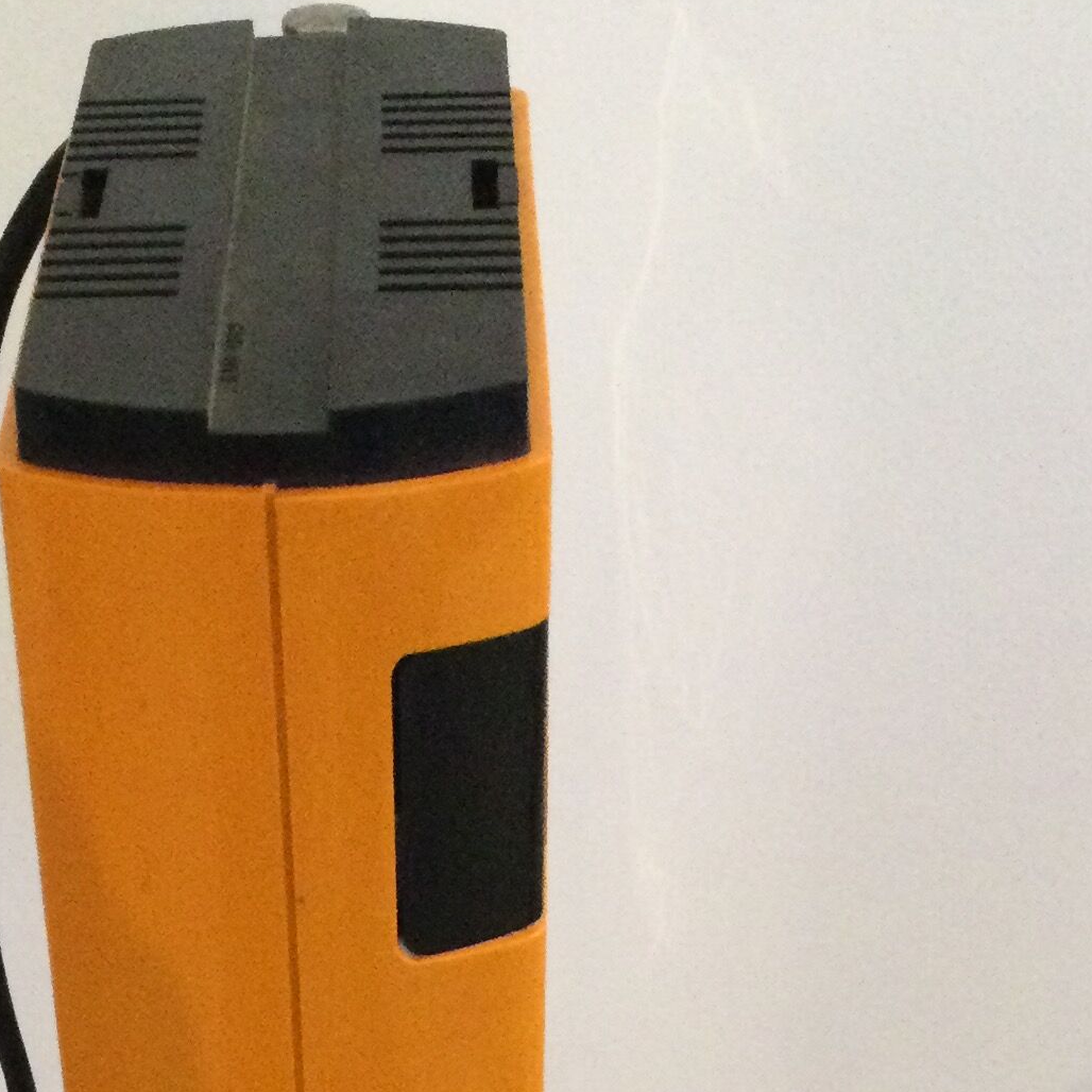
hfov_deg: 19.8
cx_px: 305
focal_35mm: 87
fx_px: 3105
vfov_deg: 18.8
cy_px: 1333
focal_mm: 3.3
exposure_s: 1/17
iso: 250
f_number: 2.4
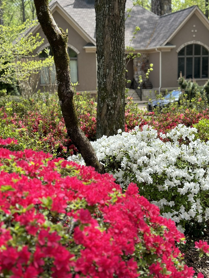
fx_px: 411
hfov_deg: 28.6
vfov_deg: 37.5
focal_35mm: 51
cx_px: 110
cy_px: 145
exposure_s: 1/1497
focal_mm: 6.86
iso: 80
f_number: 1.78
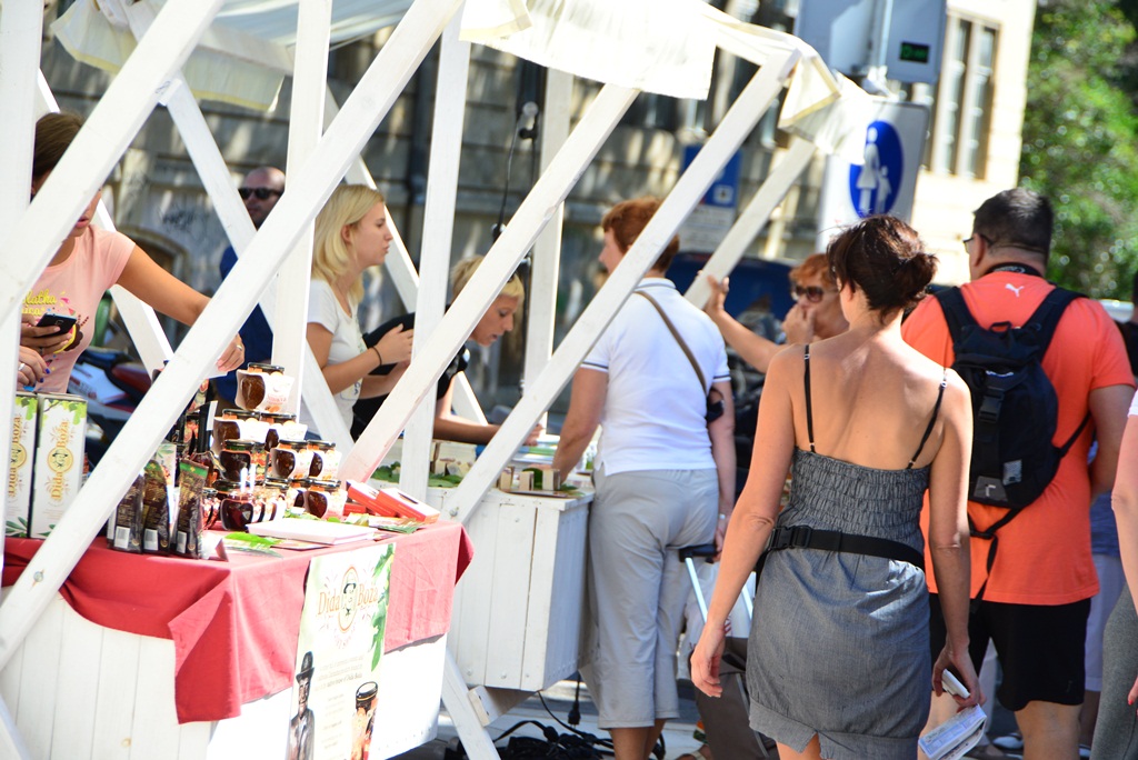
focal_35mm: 120
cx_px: 569
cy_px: 380
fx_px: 3795
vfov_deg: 11.4
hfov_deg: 17.1
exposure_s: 1/800
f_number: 5.6
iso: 640
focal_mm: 120
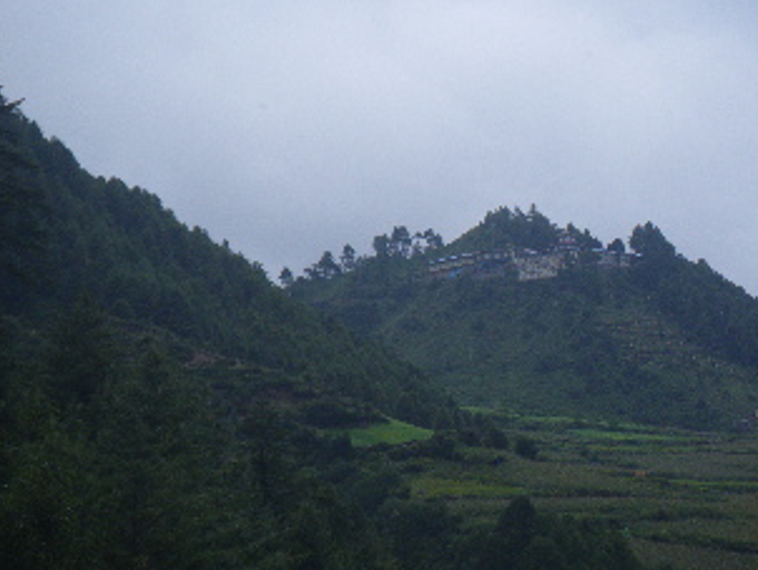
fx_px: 3901
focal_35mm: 178
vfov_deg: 8.4
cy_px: 299
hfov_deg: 11.1
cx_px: 454
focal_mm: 25
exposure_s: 1/250
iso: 100
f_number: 5.5
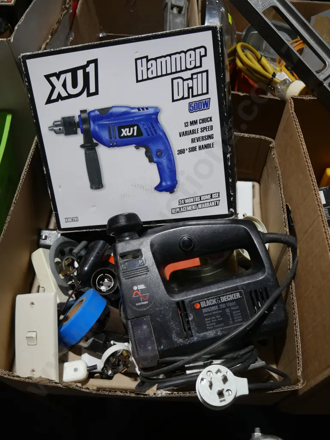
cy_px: 220
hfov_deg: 46.8
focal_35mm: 30
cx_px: 165
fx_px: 381
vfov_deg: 59.9
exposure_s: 1/80
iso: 200
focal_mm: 15
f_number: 3.6
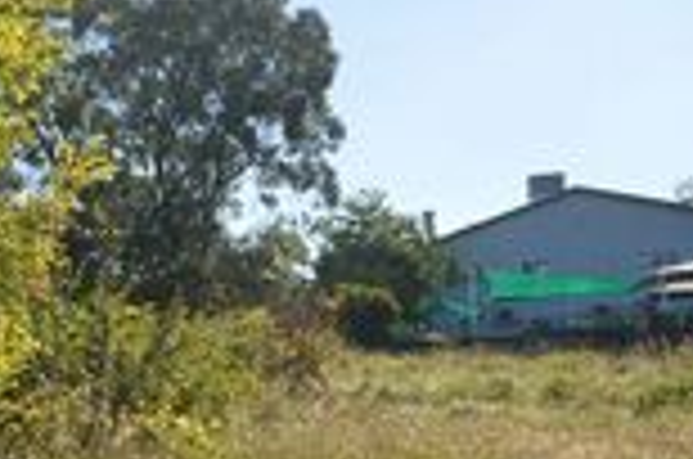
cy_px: 268
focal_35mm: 55
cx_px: -194
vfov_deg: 24.5
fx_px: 1057
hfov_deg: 29.6
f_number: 8
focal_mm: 12
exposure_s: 1/200
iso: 100
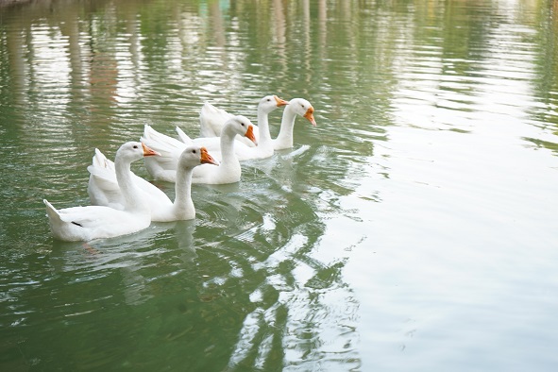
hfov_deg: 28.8
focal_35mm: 70
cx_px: 279
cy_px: 186
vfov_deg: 19.5
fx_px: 1085
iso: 320
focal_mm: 70
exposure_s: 1/50
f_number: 5.6
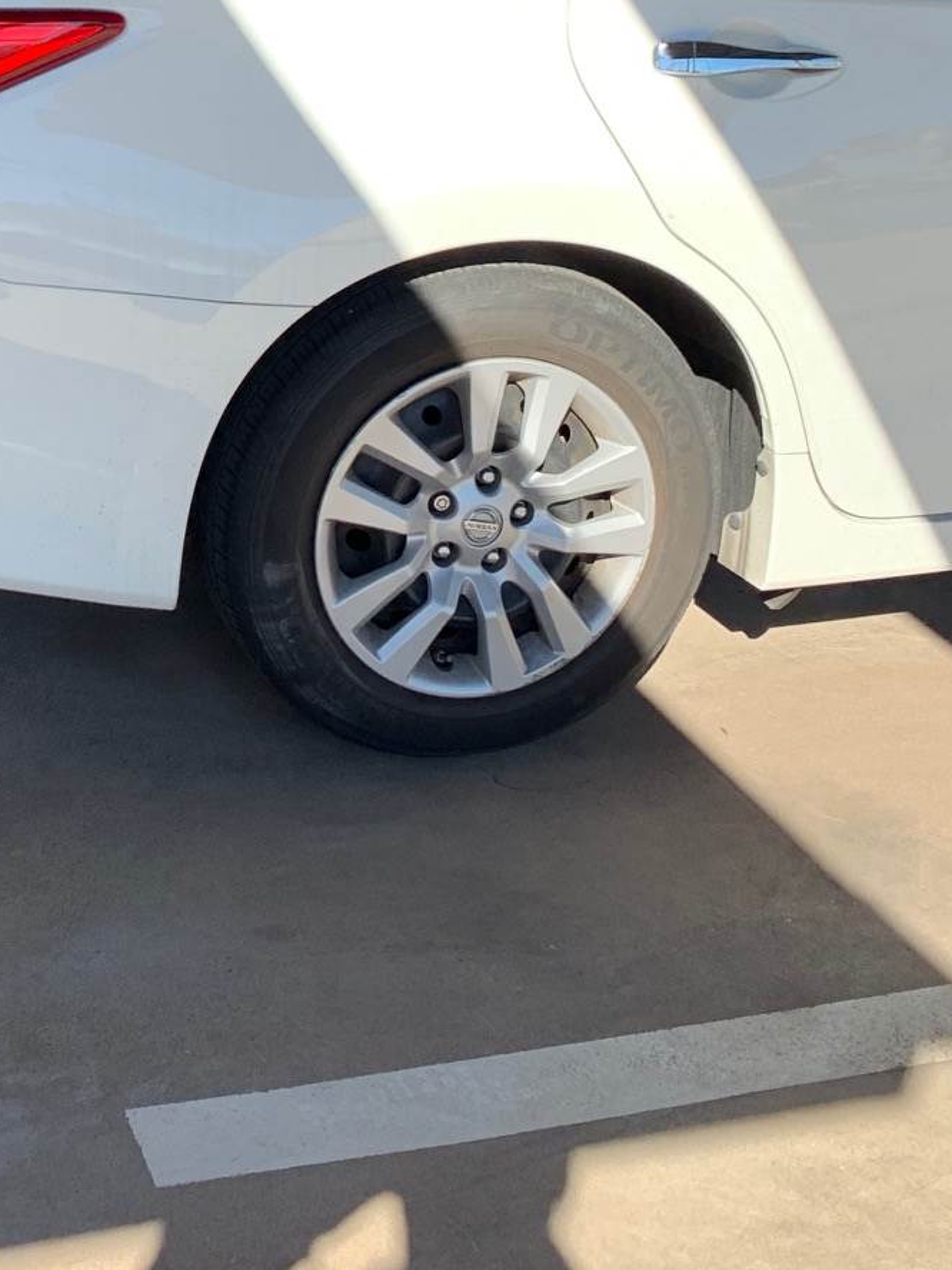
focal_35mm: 59
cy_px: 57
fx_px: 2163
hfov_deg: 23.5
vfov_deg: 30.8
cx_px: -60
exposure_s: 1/594
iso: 25
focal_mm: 4.25
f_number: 1.8
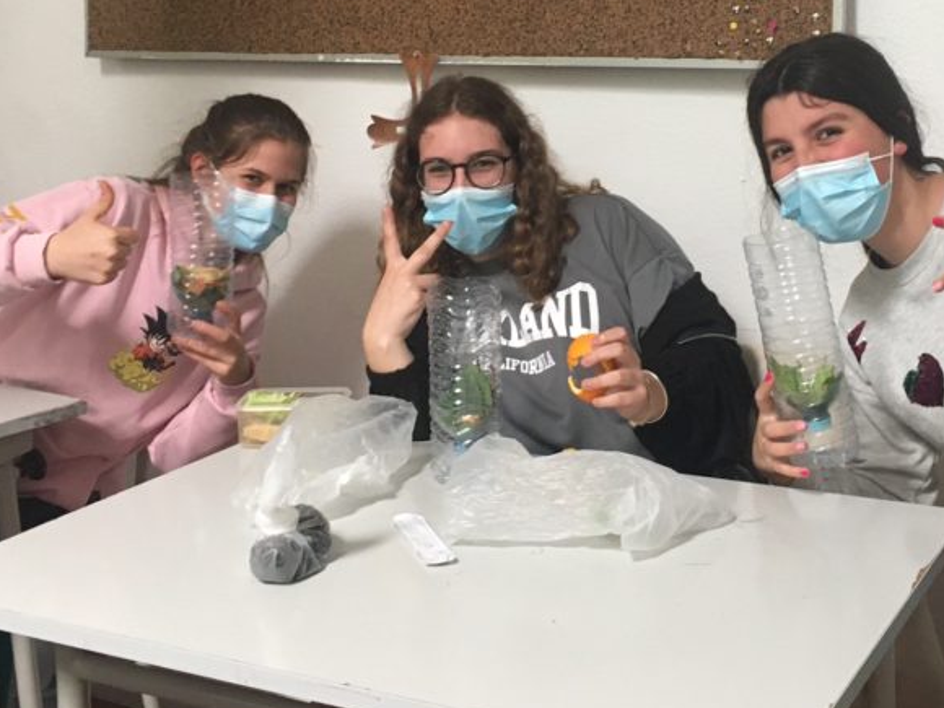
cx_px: 535
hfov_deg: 35.5
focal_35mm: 54
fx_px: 1473
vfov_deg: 26.7
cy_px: 190
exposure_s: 1/33
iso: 160
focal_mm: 4.15
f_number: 2.2
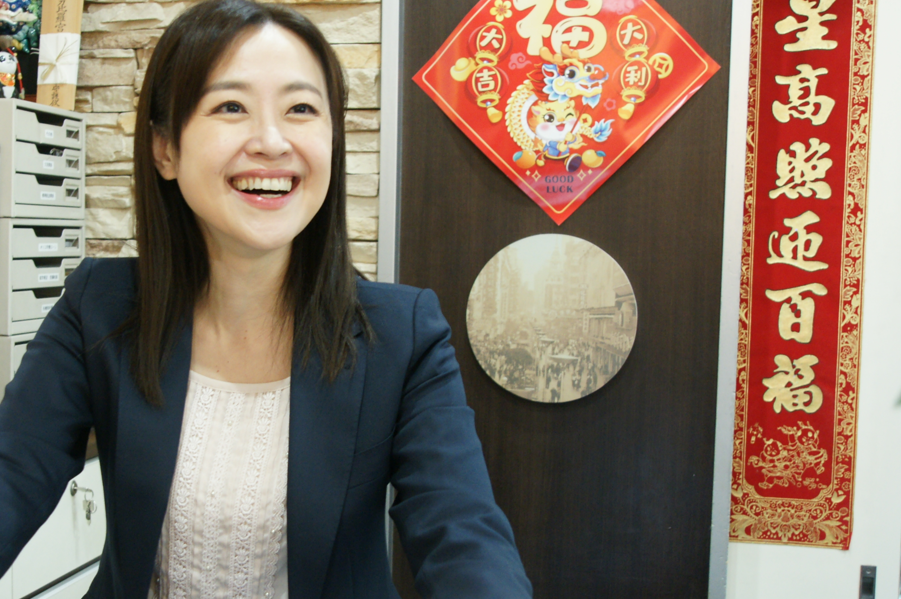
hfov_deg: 38.1
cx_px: 252
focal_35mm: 51
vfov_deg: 26.4
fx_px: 1276
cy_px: 362
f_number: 4
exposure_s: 1/25
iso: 800
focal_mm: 22
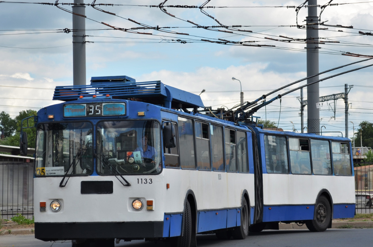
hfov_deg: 17.4
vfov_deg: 11.6
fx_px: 1217
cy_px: 89
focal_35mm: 118
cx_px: 185
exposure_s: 1/320
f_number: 5.6
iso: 100
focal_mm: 55
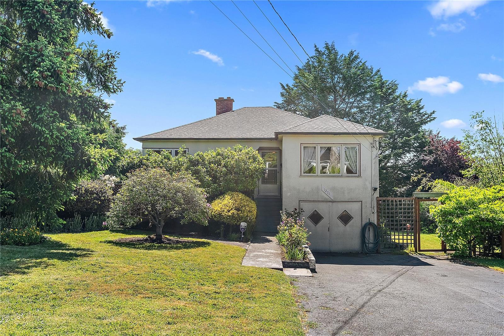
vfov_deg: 45.0
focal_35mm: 29
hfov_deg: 63.6
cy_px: 168
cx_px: 252
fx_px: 406
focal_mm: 29
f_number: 7.1
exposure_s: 1/250
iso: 320
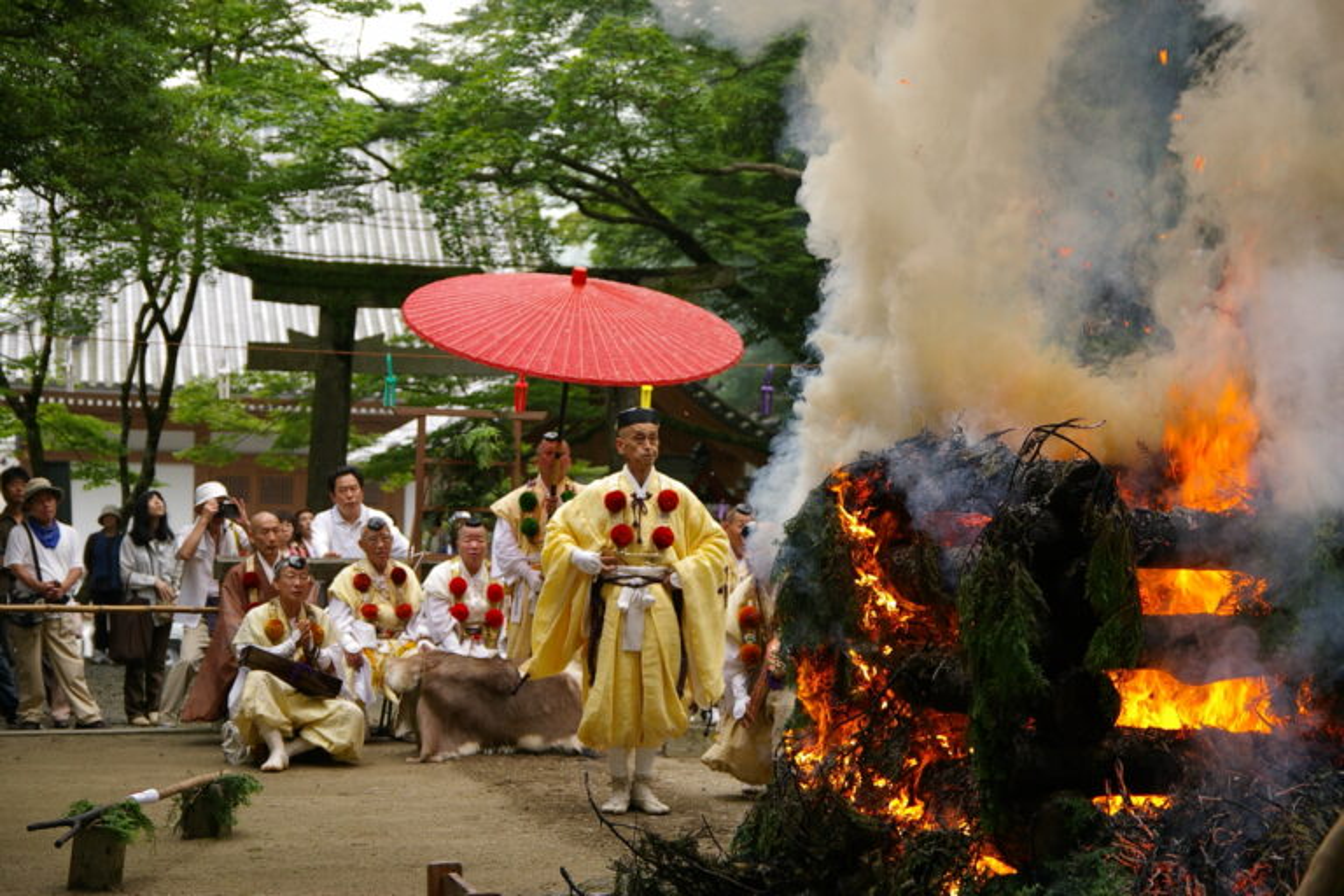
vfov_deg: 18.2
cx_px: 672
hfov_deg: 27.0
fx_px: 2800
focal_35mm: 75
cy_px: 448
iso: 200
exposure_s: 1/180
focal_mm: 50
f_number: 3.5
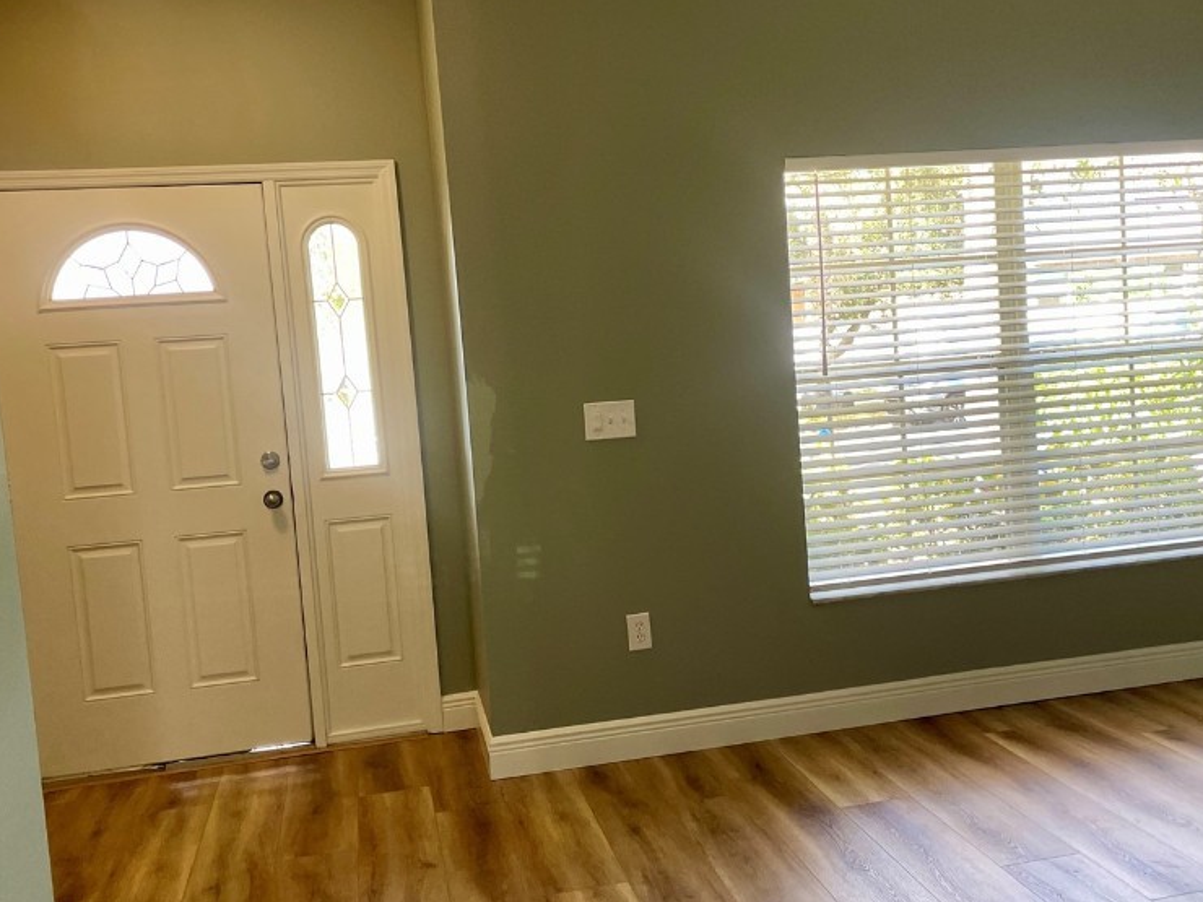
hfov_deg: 51.2
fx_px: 1251
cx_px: 676
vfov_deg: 39.7
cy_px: 452
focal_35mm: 36
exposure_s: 1/120
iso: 125
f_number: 1.6
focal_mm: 4.2
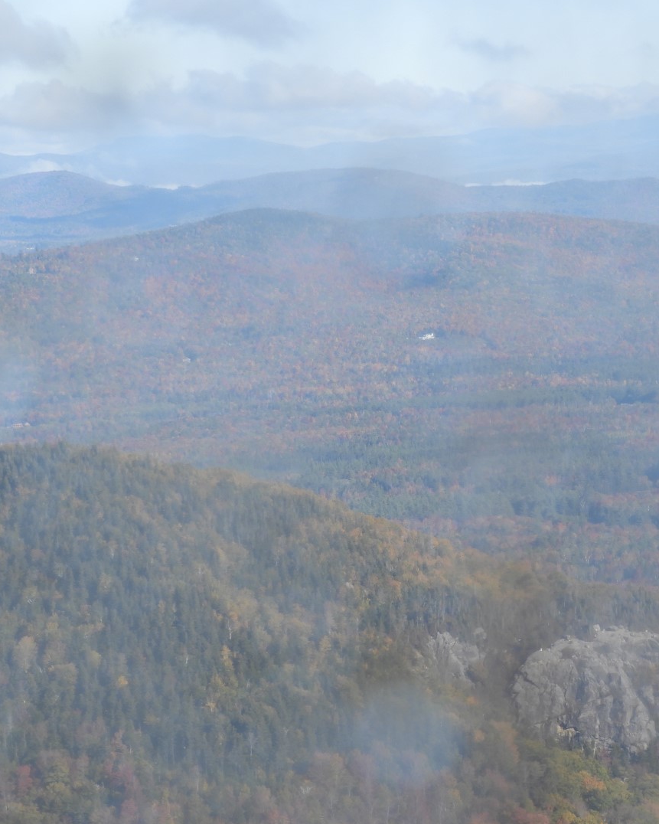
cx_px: 477
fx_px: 4778
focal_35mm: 196
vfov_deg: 9.9
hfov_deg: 7.9
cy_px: 411
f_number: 5.2
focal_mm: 26.9
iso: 100
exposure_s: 1/400
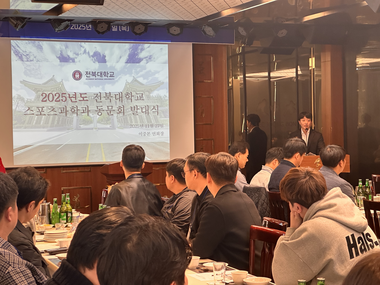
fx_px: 845
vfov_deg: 19.1
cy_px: 142
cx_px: 190
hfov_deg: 25.3
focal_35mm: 77
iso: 125
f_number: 2.8
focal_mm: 9
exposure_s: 1/60
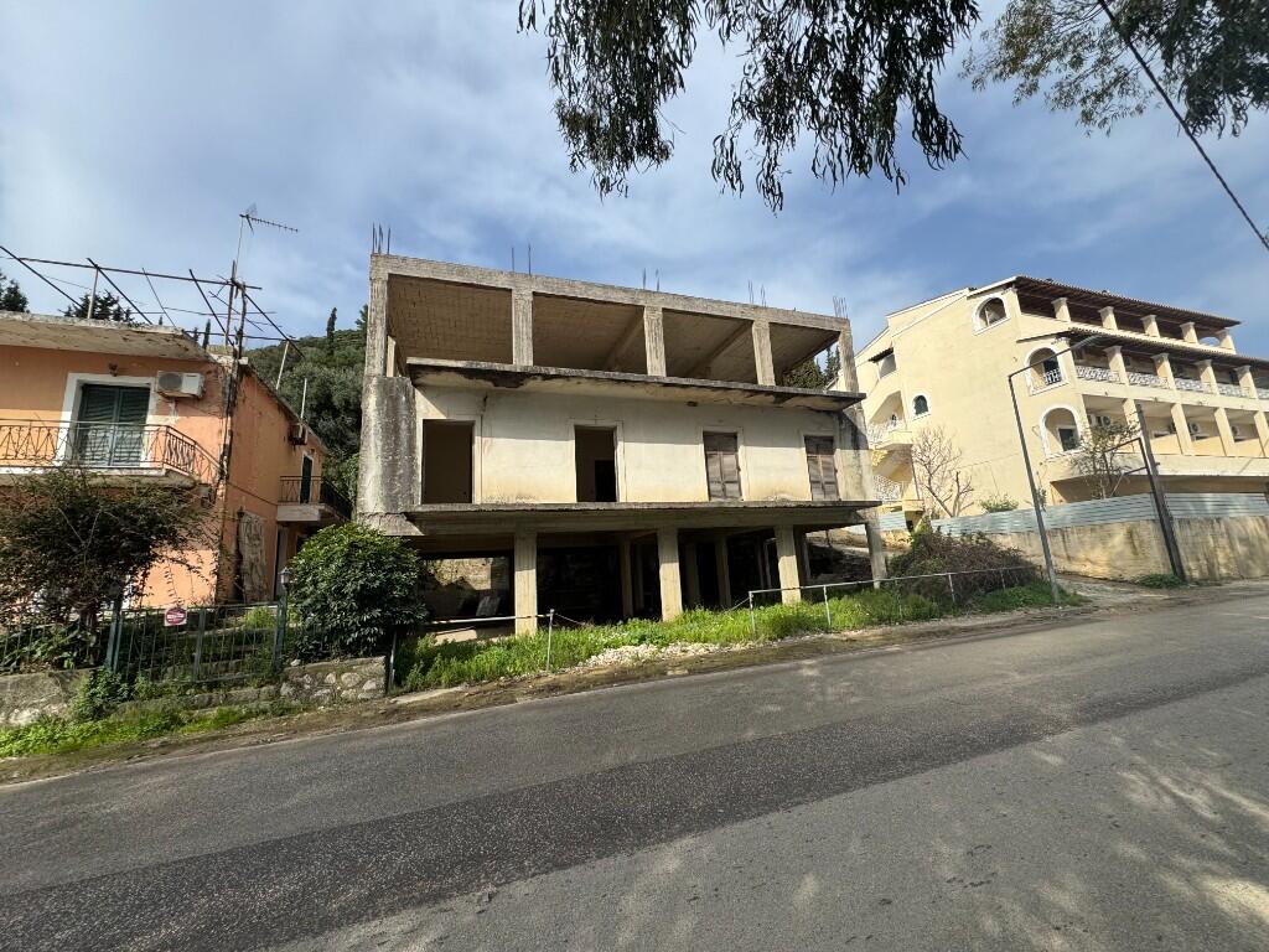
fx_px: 513
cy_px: 476
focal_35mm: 14
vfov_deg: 85.7
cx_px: 634
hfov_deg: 102.1
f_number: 2.2
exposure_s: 1/1832
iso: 50
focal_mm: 2.22
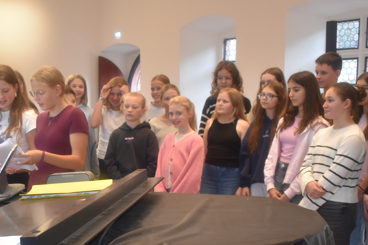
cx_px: 87
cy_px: 205
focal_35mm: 60
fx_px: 613
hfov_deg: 32.7
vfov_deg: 22.2
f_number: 3.5
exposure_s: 1/160
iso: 800
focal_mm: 18
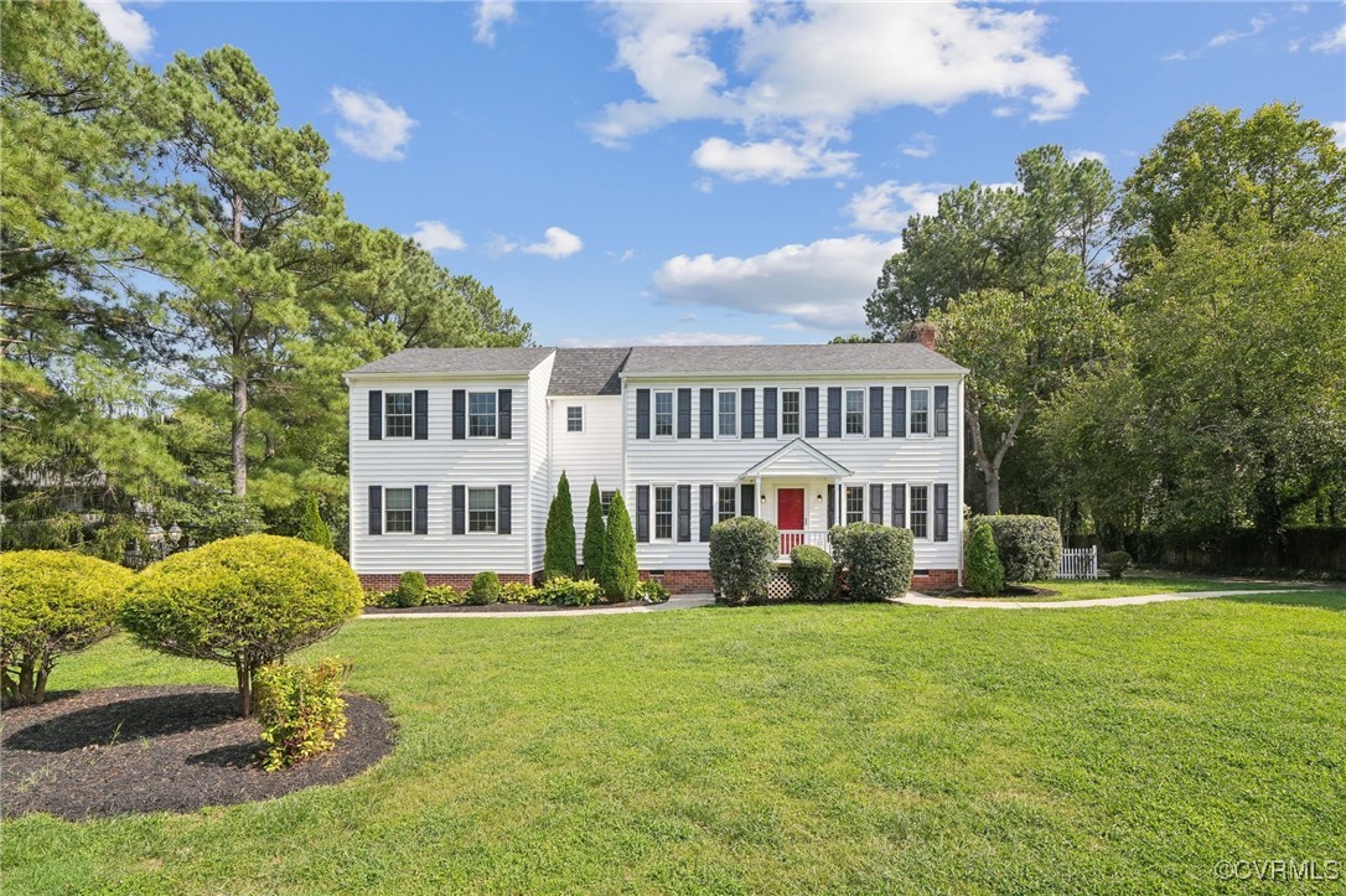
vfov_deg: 77.3
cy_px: 448
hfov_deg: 100.4
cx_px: 673
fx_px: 561
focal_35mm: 15
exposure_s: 1/400
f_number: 7.1
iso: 250
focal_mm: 10
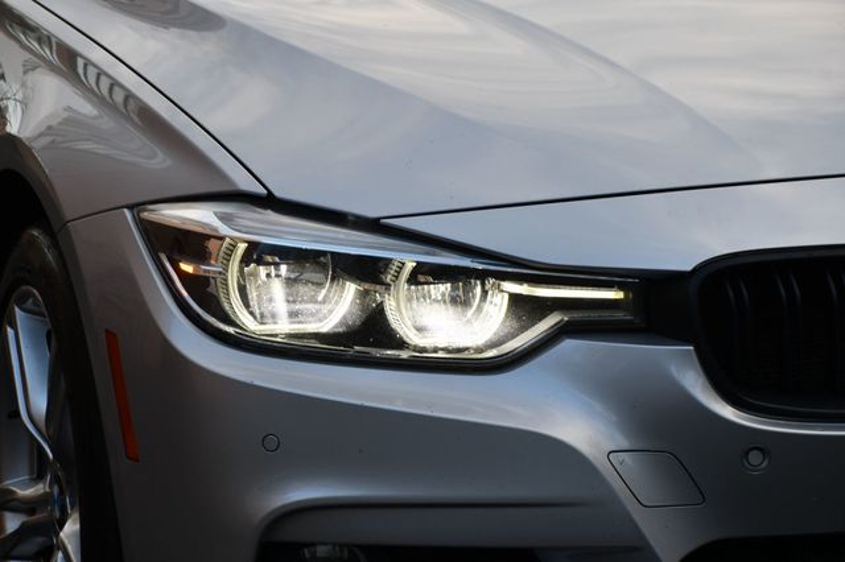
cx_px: 422
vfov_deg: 9.0
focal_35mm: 153
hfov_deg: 13.4
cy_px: 281
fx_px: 3589
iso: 200
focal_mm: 102
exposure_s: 1/250
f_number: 6.3
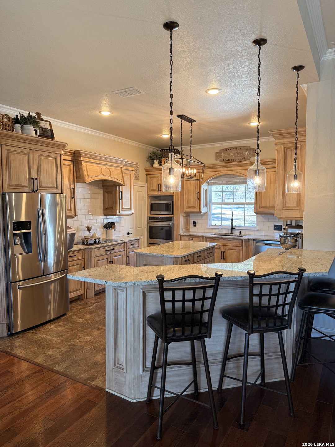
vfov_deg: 71.6
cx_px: 168
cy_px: 224
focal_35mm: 24
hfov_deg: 56.8
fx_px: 310
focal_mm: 6.76
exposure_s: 1/60
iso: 100
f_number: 1.78
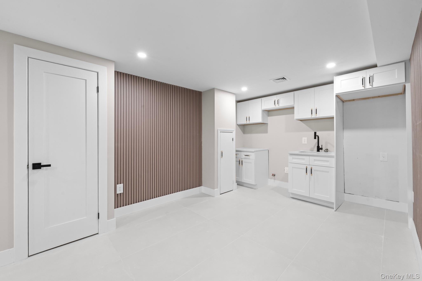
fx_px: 164
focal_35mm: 14
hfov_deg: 104.3
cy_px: 140
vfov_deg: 81.2
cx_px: 211
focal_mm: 14
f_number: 10
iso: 1600
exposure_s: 1/6
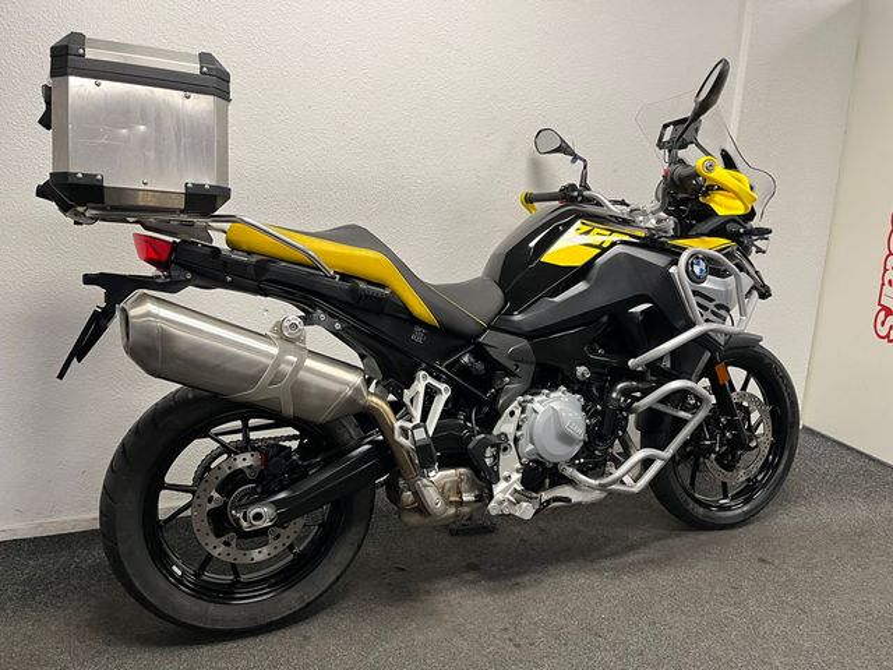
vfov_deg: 53.1
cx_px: 446
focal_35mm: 26
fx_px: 671
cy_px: 335
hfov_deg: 67.3
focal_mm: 5.1
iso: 200
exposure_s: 1/50
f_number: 1.6
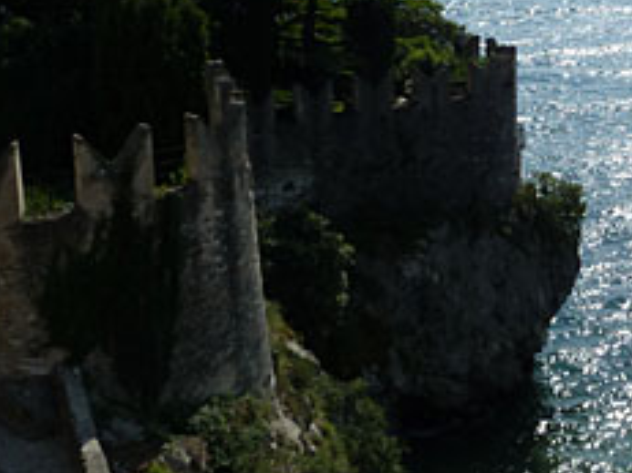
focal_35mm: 65
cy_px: 5
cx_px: 566
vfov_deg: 21.8
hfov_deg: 28.7
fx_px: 1186
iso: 80
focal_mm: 4.1
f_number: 5.6
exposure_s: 1/400
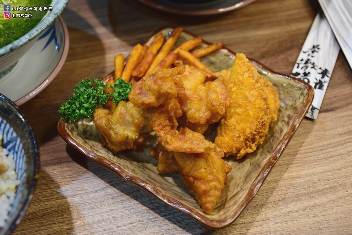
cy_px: 118
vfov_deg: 26.5
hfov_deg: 38.9
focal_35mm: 51
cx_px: 176
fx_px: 499
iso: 1600
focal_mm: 34
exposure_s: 1/80
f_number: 4.2
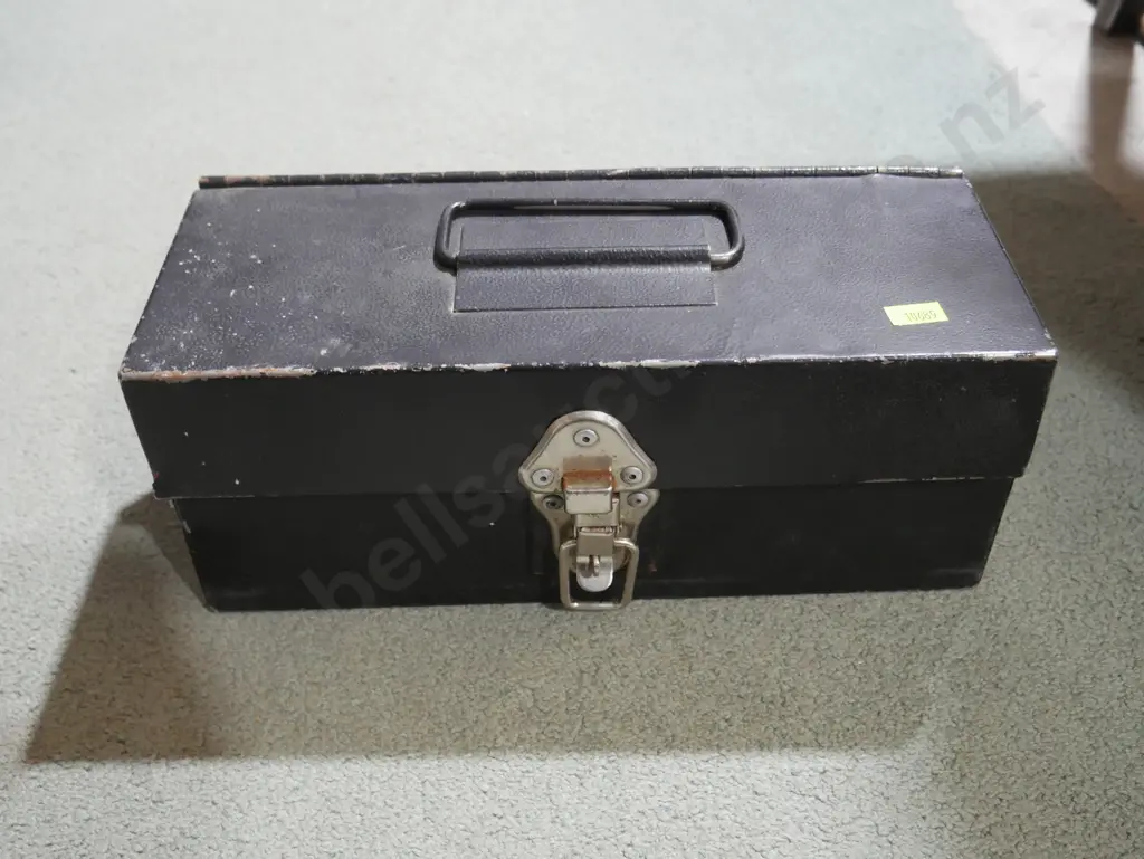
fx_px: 1190
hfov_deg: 51.3
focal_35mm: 36
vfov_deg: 39.7
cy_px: 430
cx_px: 572
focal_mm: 18
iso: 1250
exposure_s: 1/60
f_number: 4
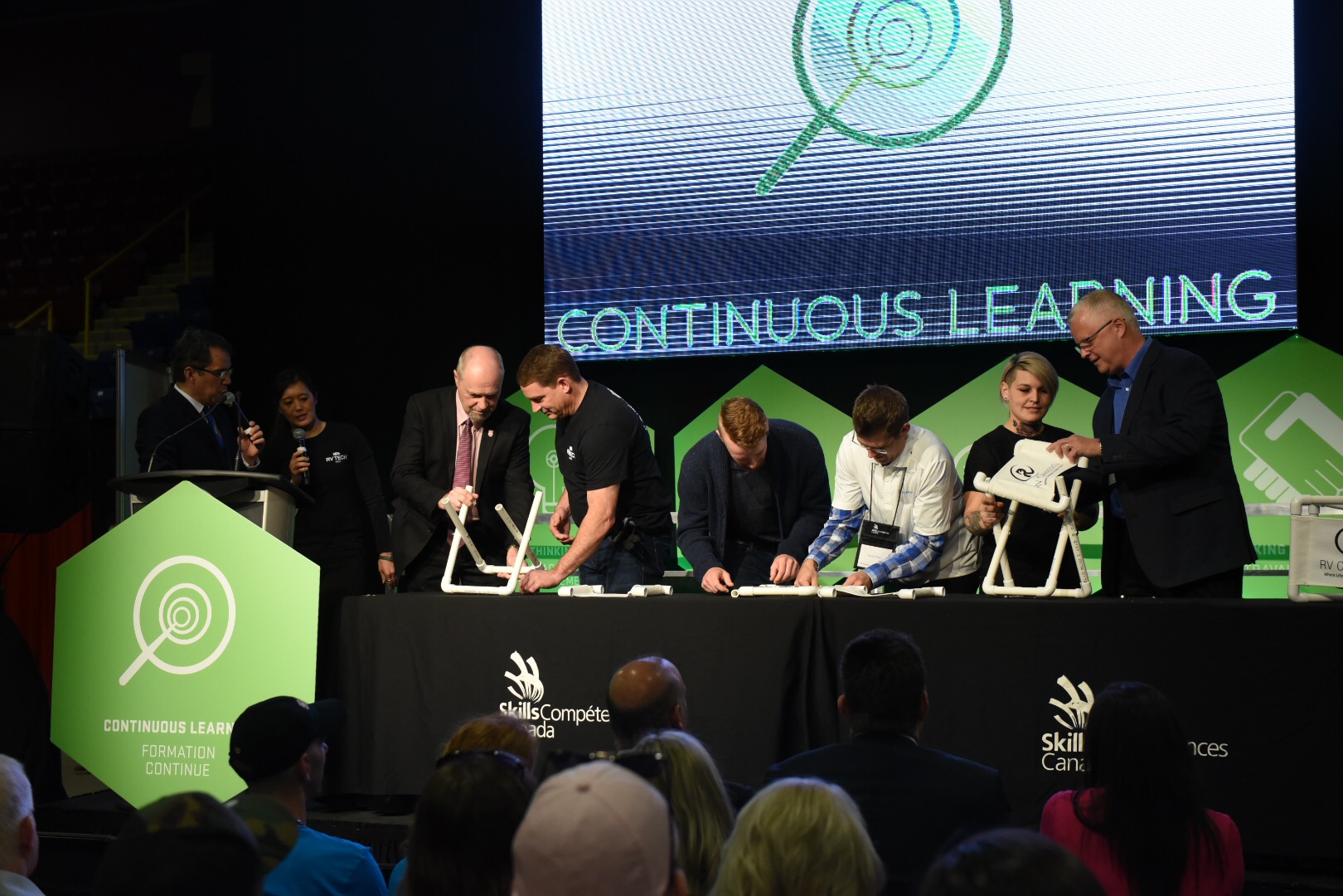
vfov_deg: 24.6
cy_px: 448
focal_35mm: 55
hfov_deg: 36.2
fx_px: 2052
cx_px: 672
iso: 2500
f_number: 4.5
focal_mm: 55
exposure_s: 1/400
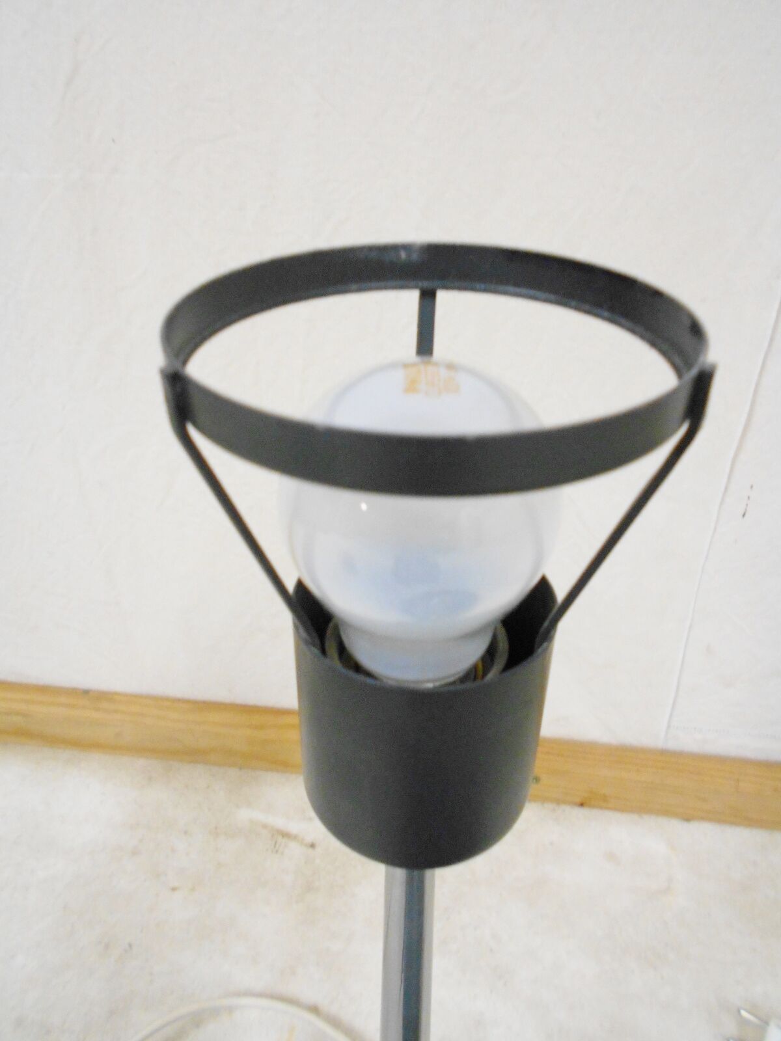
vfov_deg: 67.3
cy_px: 520
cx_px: 390
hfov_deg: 53.1
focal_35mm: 26
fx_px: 782
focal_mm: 4.6
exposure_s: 1/25
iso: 400
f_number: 3.2
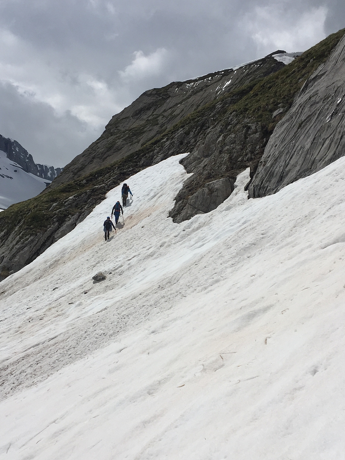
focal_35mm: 38
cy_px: 248
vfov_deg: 48.9
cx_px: 159
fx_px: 505
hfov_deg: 37.7
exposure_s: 1/13333
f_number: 2.2
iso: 32
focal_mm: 4.15
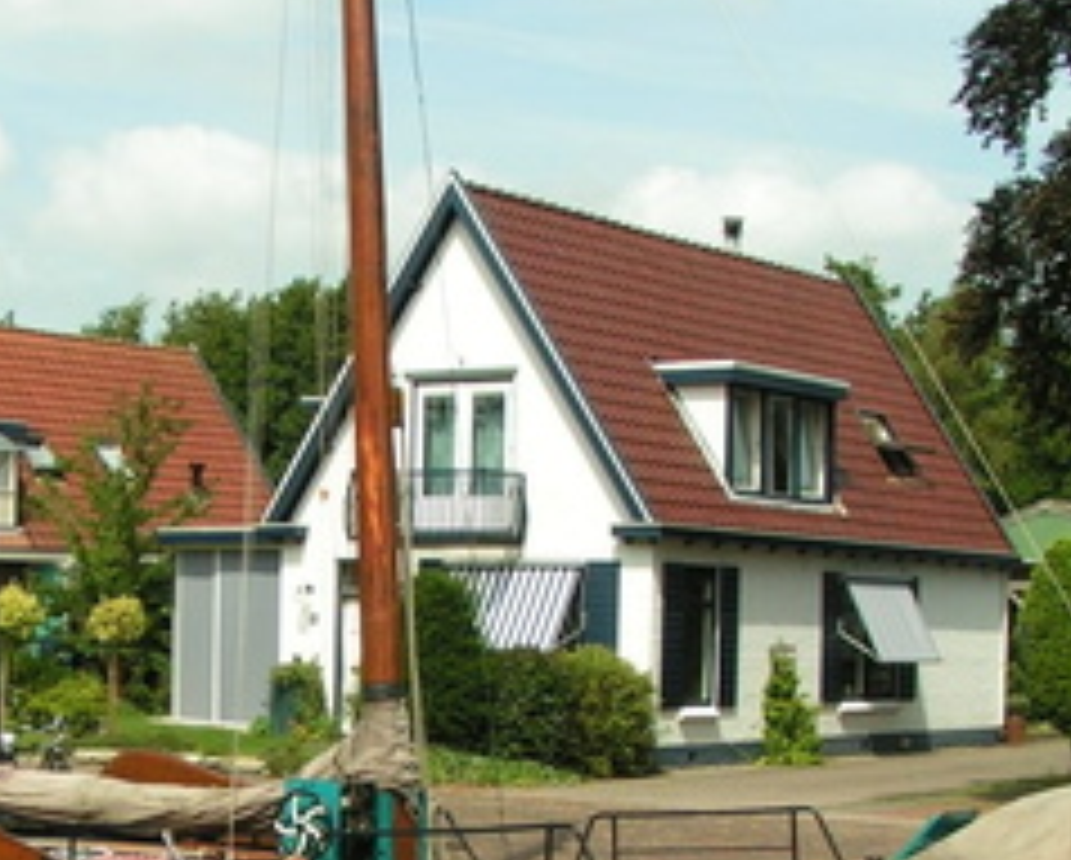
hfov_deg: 24.5
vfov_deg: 19.5
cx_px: 281
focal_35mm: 77
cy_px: 804
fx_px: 2444
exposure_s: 1/400
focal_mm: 5.8
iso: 50
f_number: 5.6
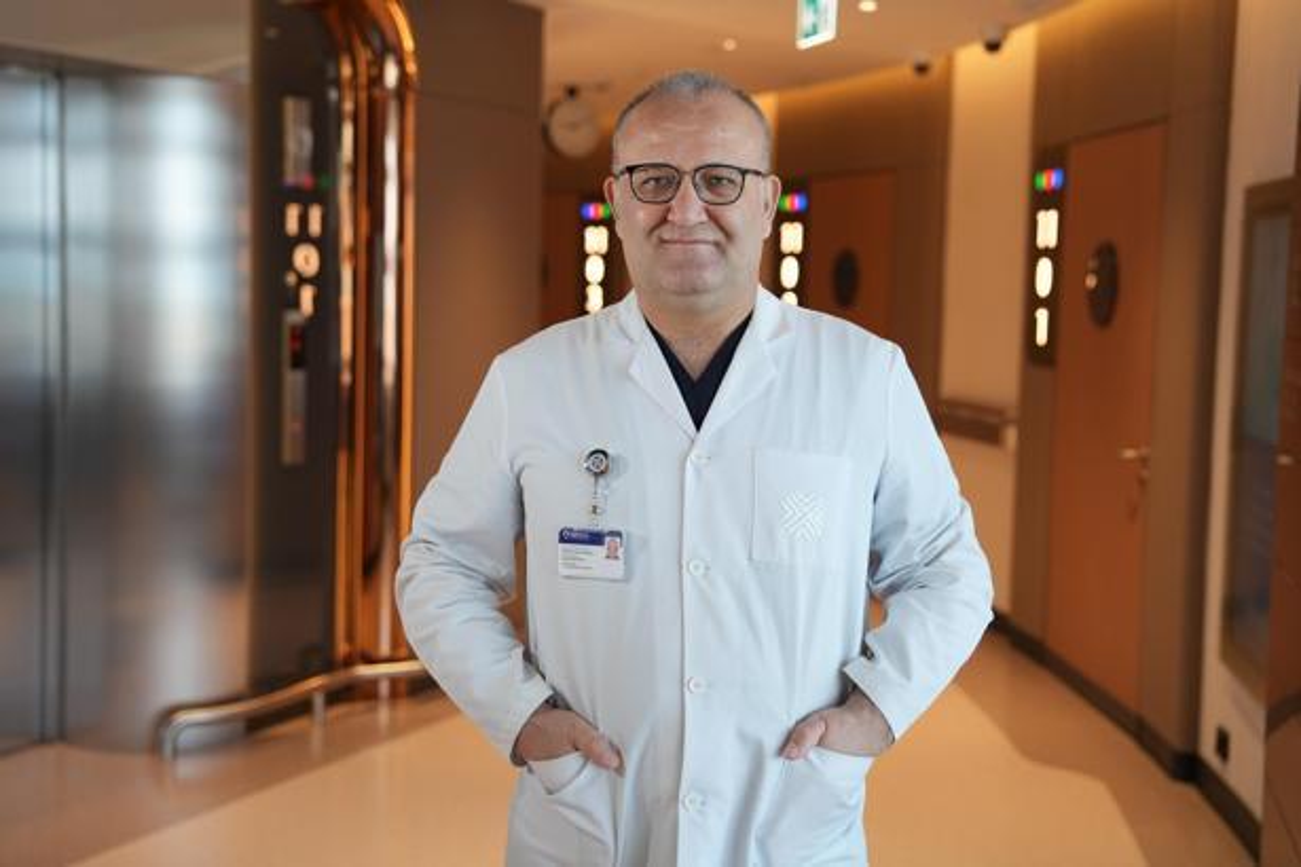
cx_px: 650
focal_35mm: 50
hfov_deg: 39.6
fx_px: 1807
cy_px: 434
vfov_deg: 27.0
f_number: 2.8
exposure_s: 1/80
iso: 200
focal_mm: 50
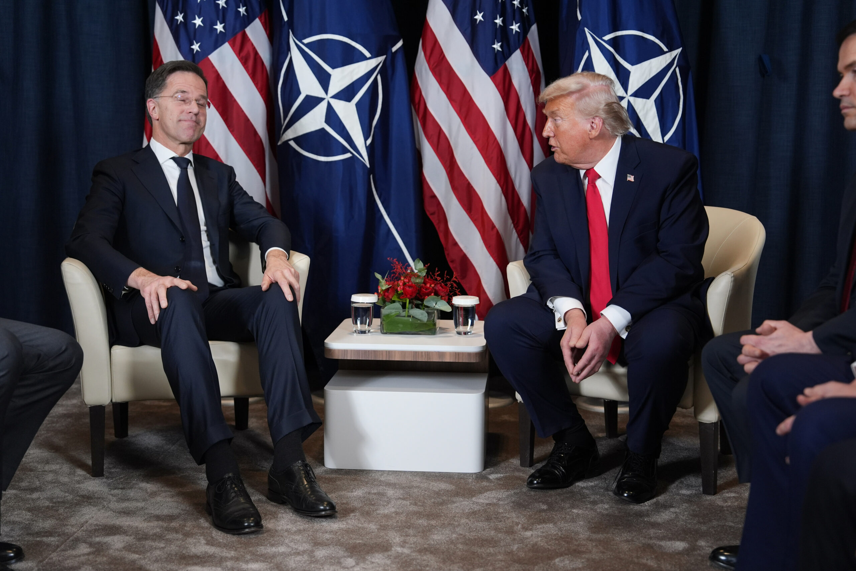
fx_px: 1236
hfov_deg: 38.2
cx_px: 428
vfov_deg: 26.0
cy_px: 286
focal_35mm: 52
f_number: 2.8
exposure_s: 1/250
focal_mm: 52
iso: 1250
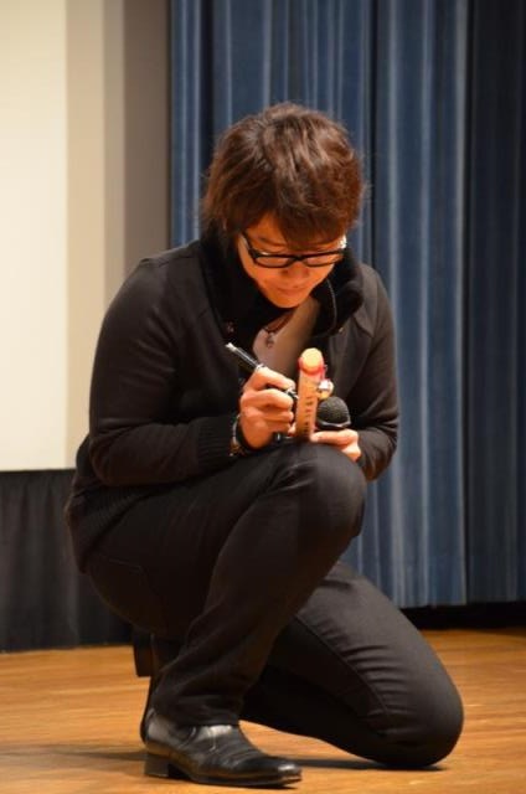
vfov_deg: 11.3
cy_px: 397
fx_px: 4028
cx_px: 263
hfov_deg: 7.5
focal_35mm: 183
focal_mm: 122
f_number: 5.6
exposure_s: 1/10
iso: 1600
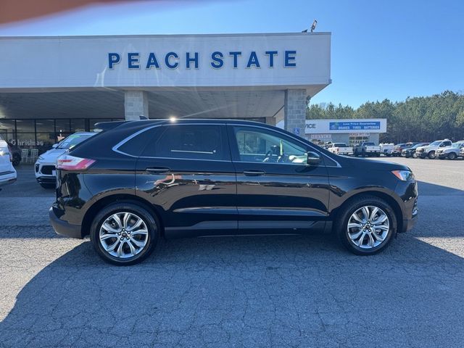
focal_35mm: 24
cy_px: 174
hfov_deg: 71.6
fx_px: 322
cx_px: 232
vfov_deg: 56.8
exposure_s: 1/966
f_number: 1.78
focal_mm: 6.76
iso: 80
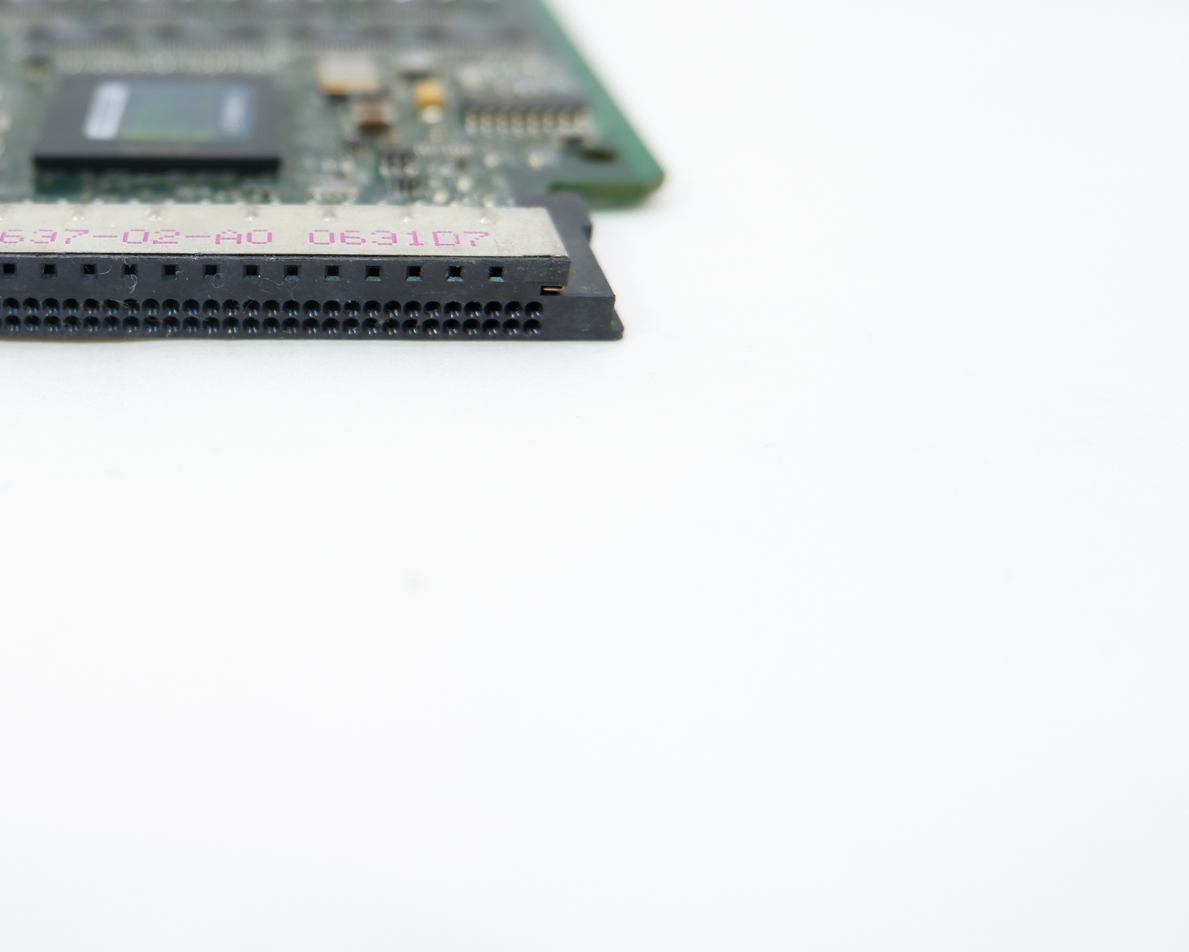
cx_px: 181
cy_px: 293
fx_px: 1373
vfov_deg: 37.7
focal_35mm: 39
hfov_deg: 43.8
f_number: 3.5
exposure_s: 1/70
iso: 200
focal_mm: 15
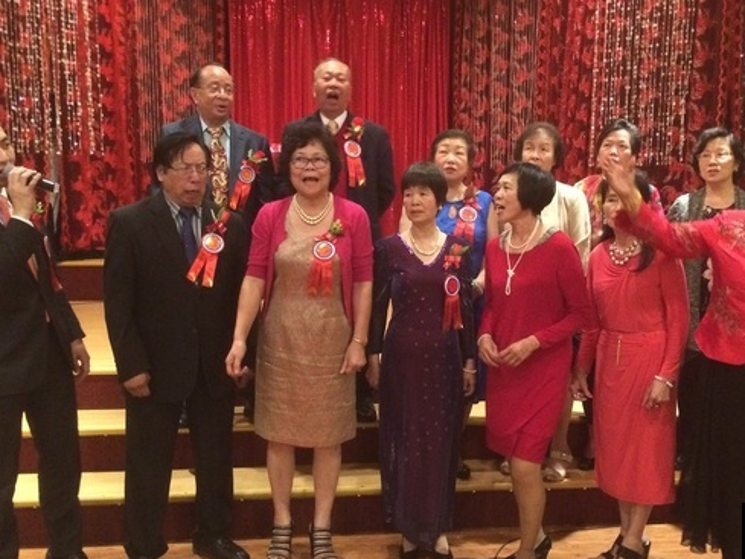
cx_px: 407
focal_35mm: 38
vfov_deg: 37.7
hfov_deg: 48.9
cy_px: 286
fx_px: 818
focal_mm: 4.12
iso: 400
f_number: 2.2
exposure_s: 1/15
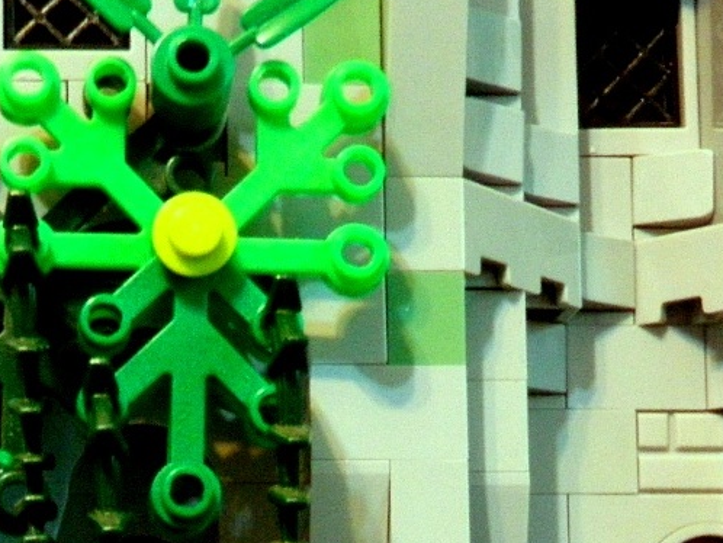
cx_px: 290
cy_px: 552
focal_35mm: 79
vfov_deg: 18.2
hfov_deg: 24.7
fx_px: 1651
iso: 400
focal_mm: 6.53
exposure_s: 1/4
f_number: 4.1
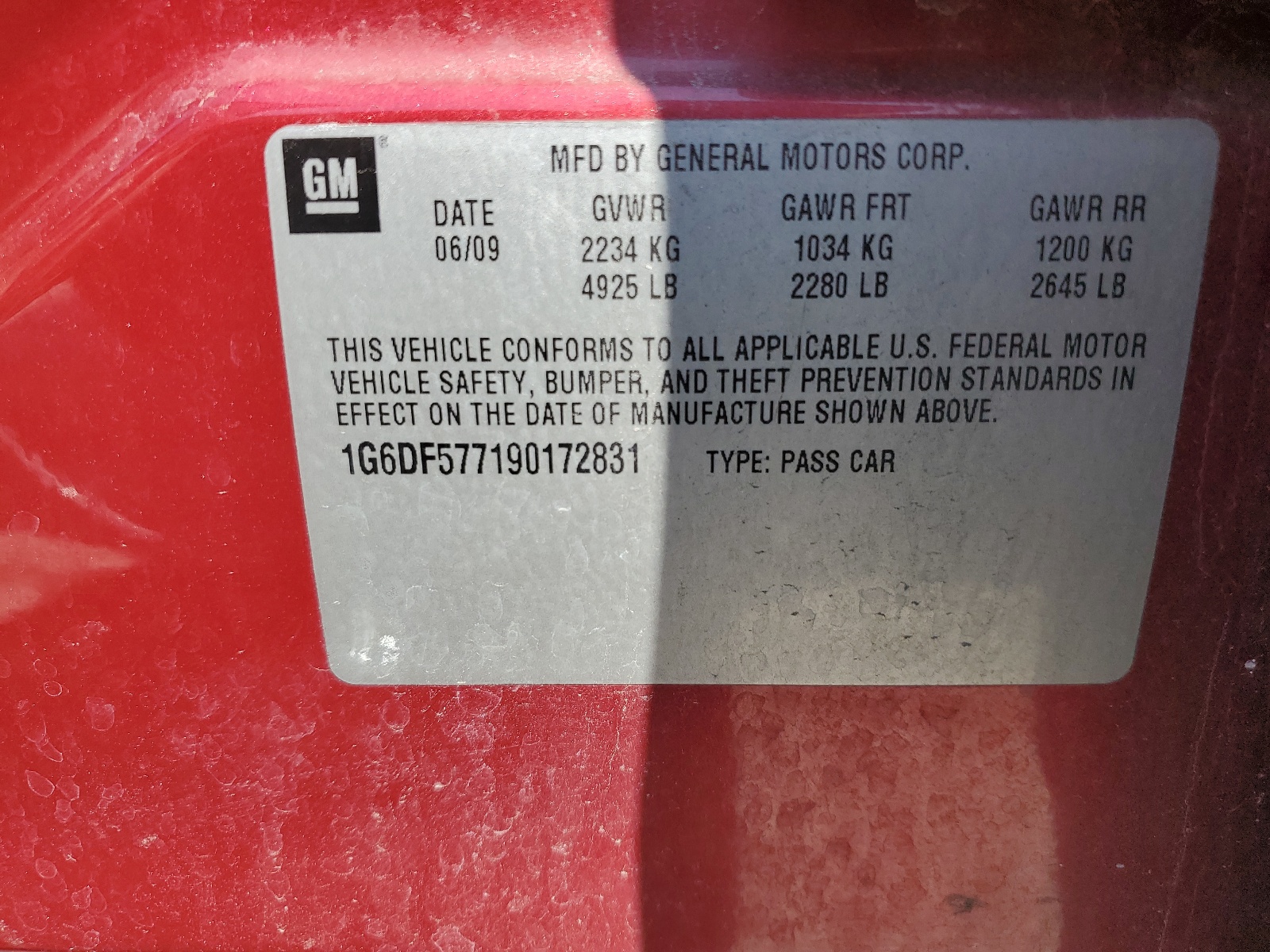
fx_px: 954
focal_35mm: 26
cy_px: 476
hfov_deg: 67.3
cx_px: 635
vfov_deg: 53.1
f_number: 1.5
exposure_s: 1/769
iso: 50
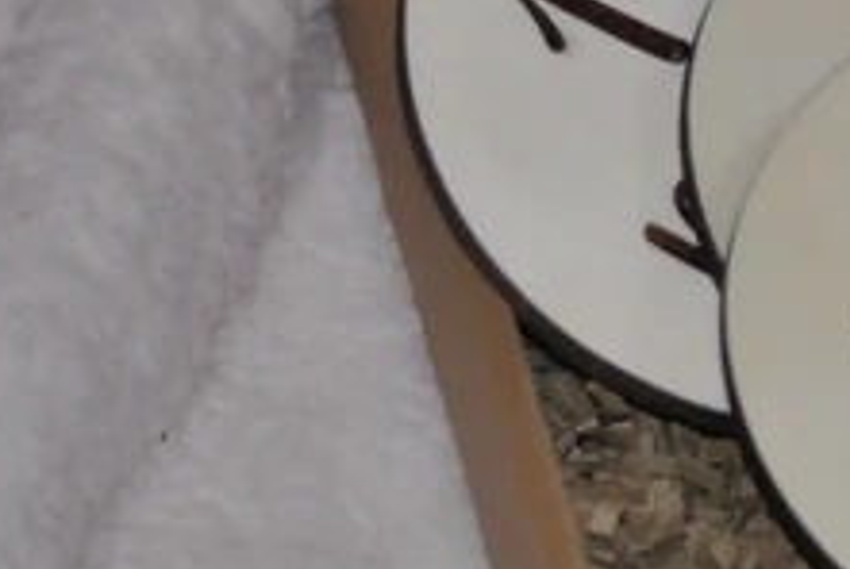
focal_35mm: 407
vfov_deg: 3.4
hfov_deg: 5.0
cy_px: 73
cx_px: 1423
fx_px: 9618
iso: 200
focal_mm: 75
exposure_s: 1/60
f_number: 4.2
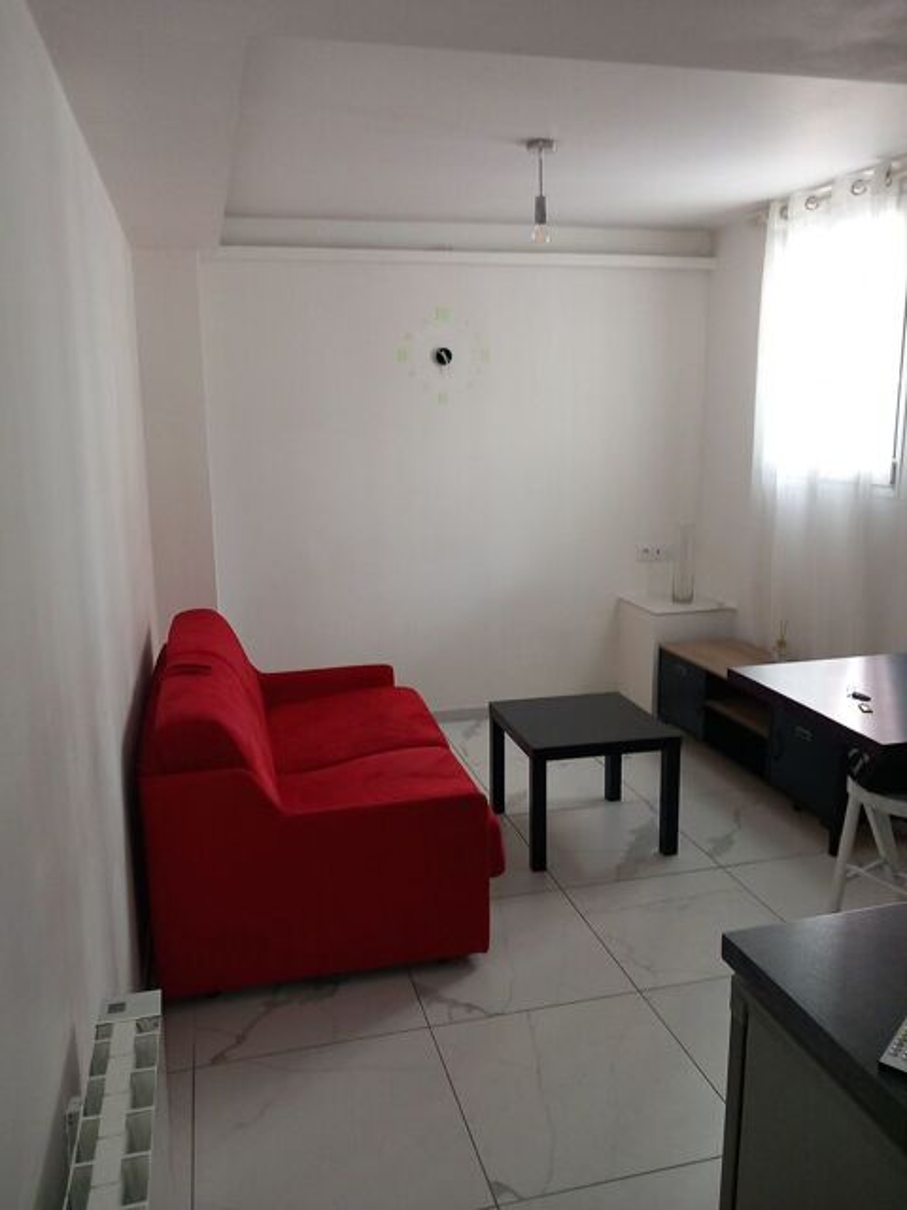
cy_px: 605
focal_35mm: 27
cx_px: 454
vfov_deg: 65.3
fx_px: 943
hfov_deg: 51.4
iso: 160
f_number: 1.8
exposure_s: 1/33.3
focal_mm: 4
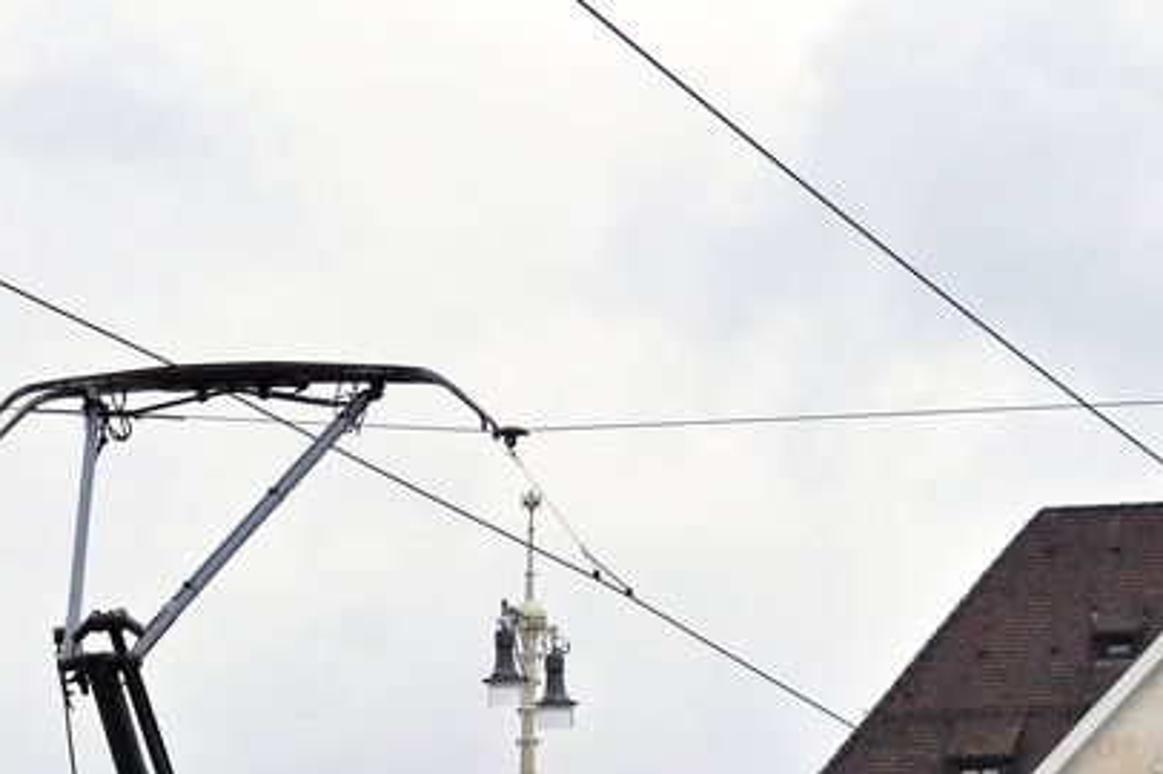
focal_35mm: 257
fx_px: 8296
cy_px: 1117
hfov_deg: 8.0
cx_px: -186
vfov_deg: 5.3
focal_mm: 58
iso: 400
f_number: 7.1
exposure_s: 1/800
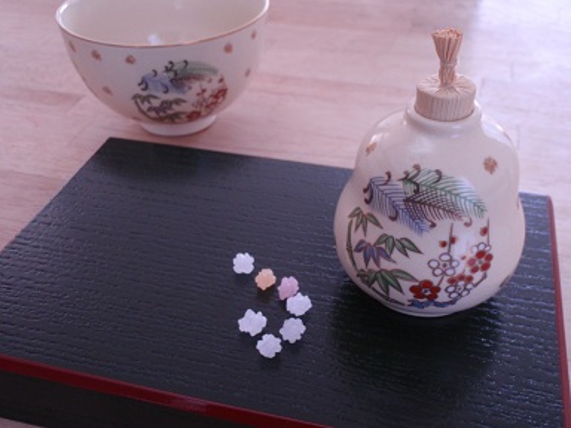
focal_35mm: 40
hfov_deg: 46.8
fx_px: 660
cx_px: 286
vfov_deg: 36.0
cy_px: 214
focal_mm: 7.25
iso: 200
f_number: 3.9
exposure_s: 1/40
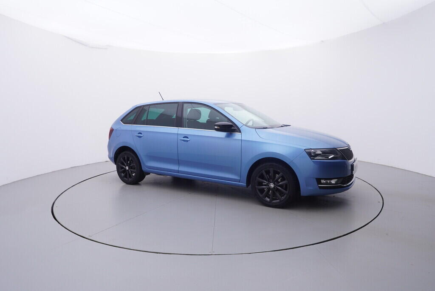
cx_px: 218
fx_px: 272
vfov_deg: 56.2
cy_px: 146
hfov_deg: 77.3
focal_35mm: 22
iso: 200
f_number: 5
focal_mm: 15
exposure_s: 1/80
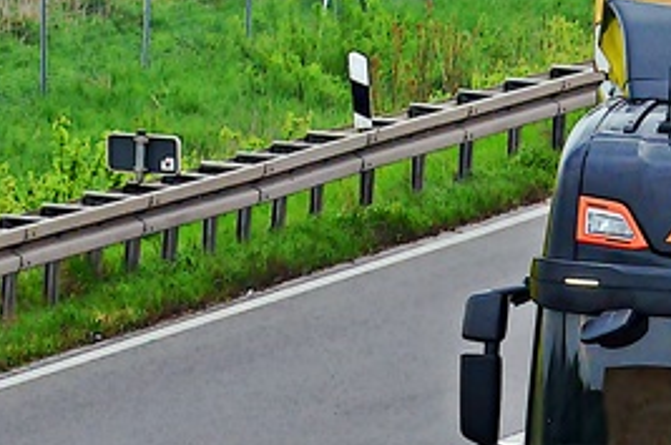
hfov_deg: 2.7
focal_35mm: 763
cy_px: 458
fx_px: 14196
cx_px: 849
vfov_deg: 1.8
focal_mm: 170
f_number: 9
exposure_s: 1/640
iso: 1250
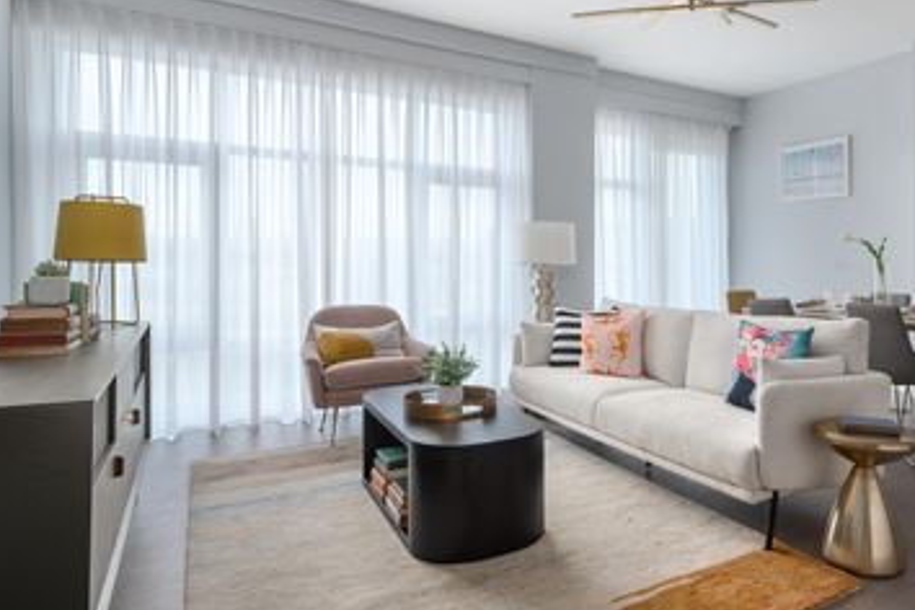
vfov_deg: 52.6
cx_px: 633
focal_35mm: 24
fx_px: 610
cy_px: 234
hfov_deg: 70.9
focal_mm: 17
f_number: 11
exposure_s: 2.5
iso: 50
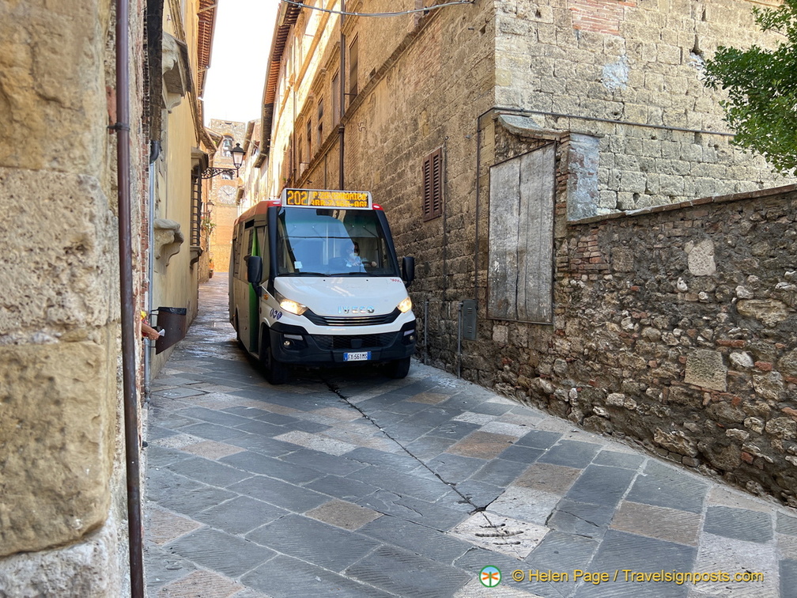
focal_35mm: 26
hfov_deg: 67.3
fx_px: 599
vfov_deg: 53.1
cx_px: 398
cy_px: 299
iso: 50
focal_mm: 5.7
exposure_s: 1/176
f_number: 1.5
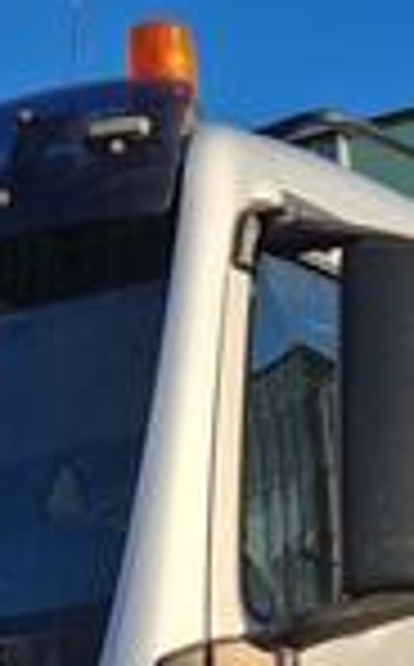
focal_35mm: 94
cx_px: 364
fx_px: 1704
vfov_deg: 20.8
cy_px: 774
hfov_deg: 13.7
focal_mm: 5.4
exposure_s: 1/940
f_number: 1.8
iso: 50
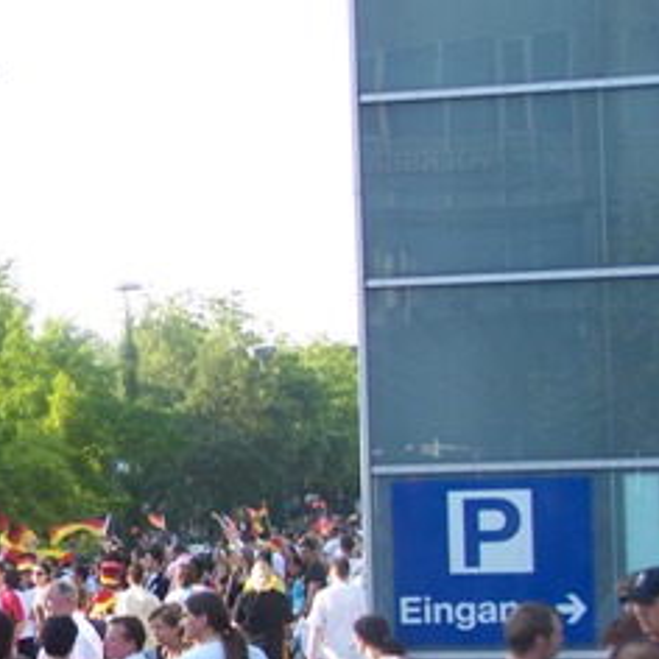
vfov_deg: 14.3
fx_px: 2628
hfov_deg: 13.7
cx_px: -232
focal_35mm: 122
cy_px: 441
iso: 80
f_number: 3
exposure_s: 1/200
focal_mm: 8.5
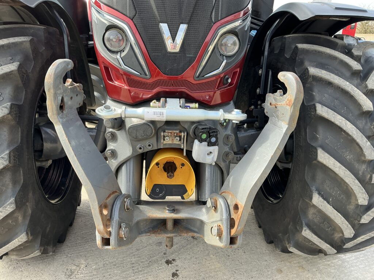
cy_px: 140
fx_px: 303
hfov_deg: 63.4
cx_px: 187
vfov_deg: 49.7
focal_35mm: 28
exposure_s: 1/189
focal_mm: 3
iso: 20
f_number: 1.8
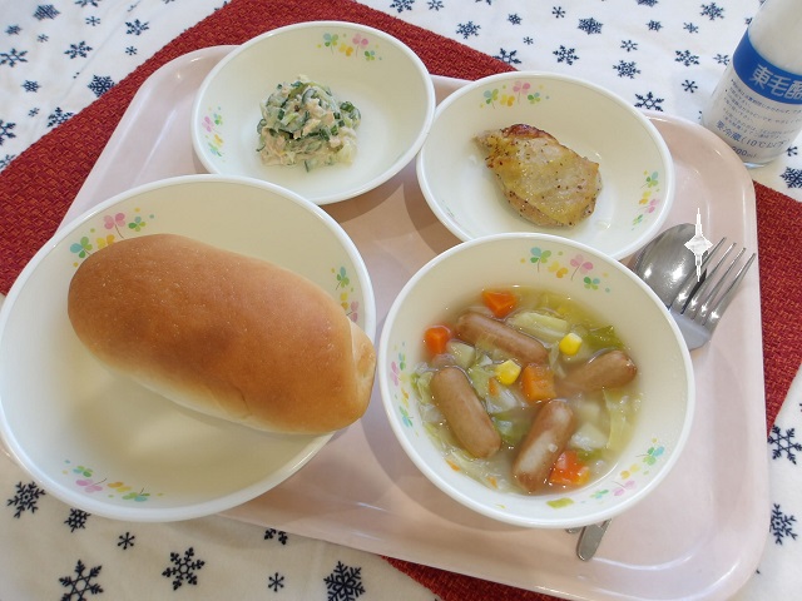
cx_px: 401
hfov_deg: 65.3
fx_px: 626
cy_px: 300
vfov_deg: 51.4
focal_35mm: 27
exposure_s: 1/35
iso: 100
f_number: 3
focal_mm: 4.9
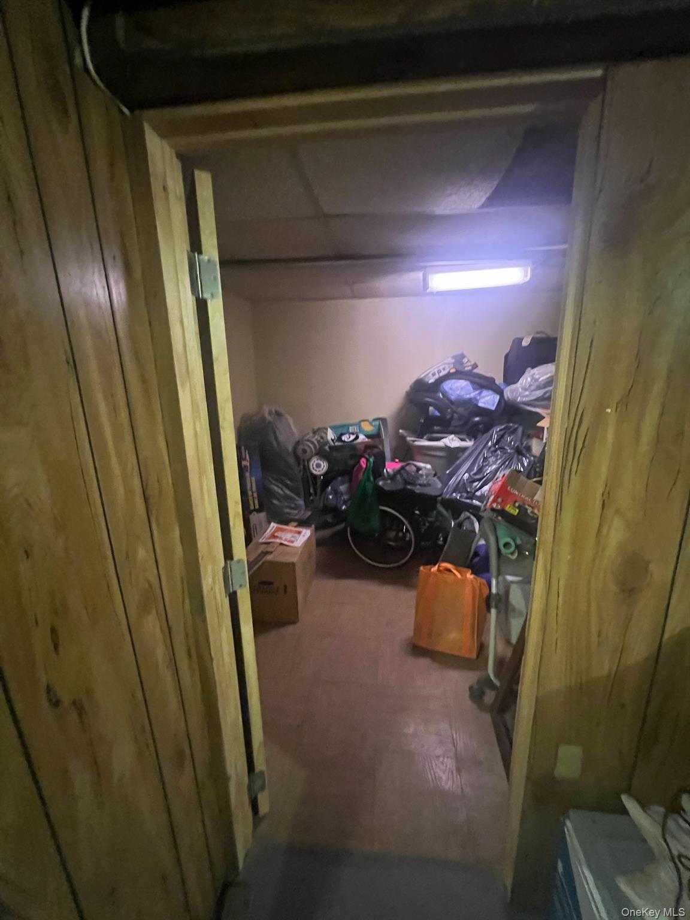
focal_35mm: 13
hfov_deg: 89.9
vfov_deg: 106.2
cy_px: 460
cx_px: 345
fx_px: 346
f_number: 1.8
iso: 1000
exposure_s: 1/30
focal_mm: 1.57
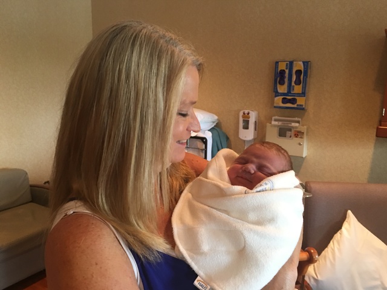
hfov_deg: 61.7
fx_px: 324
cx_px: 194
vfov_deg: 48.2
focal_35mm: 29
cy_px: 145
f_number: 2.2
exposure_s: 1/10
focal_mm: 4.15
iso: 100
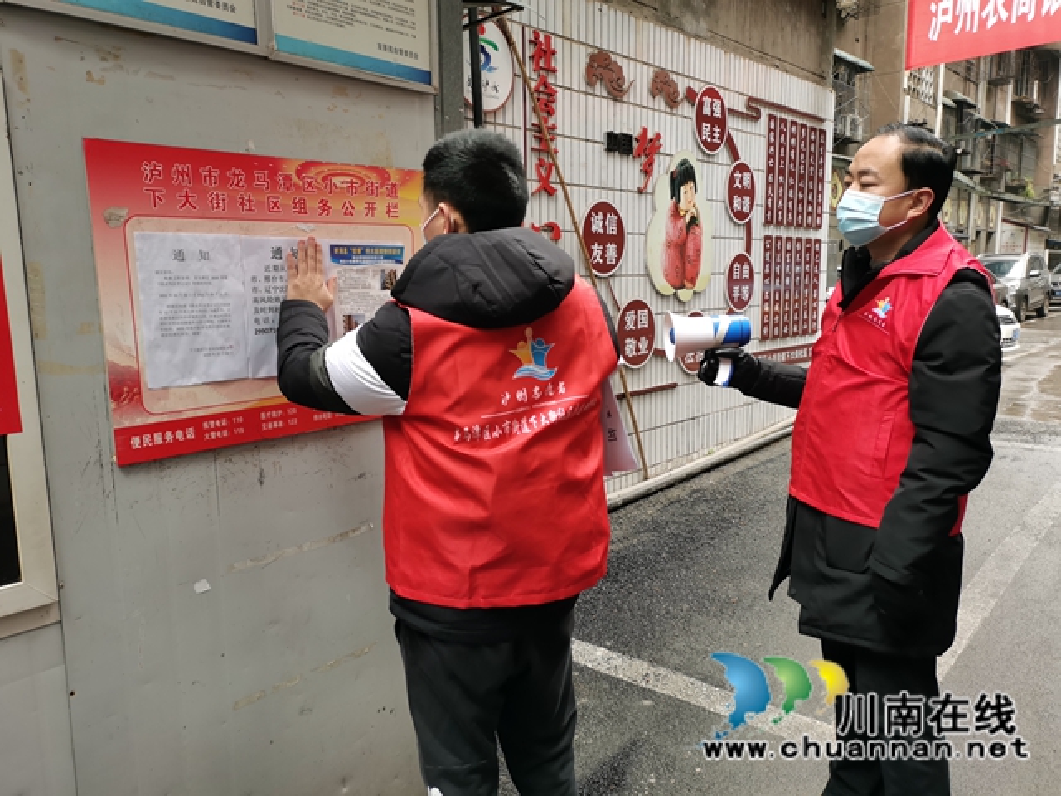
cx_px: 530
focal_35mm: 27
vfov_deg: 51.4
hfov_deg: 65.3
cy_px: 398
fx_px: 828
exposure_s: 1/50
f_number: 1.8
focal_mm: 5.58
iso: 200
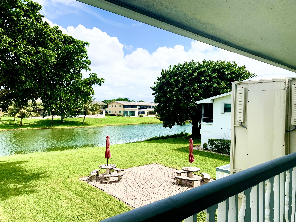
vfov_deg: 53.1
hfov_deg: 67.3
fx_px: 222
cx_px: 148
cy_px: 111
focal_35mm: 26
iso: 25
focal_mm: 4.25
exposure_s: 1/2833
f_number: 1.8
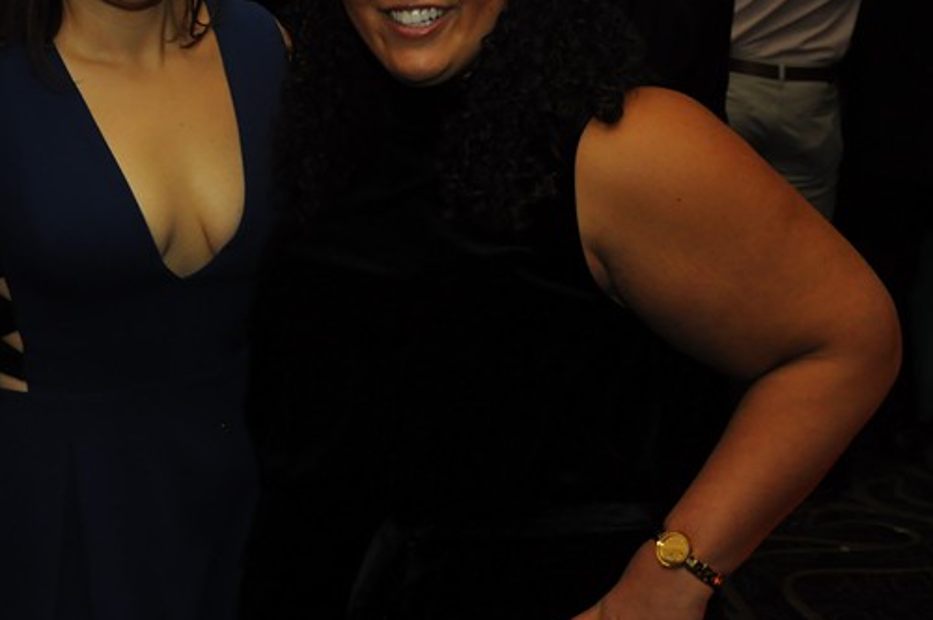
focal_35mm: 78
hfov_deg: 25.4
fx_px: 2019
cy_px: 144
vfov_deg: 17.3
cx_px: 140
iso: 800
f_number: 4.5
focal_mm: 26
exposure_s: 1/60
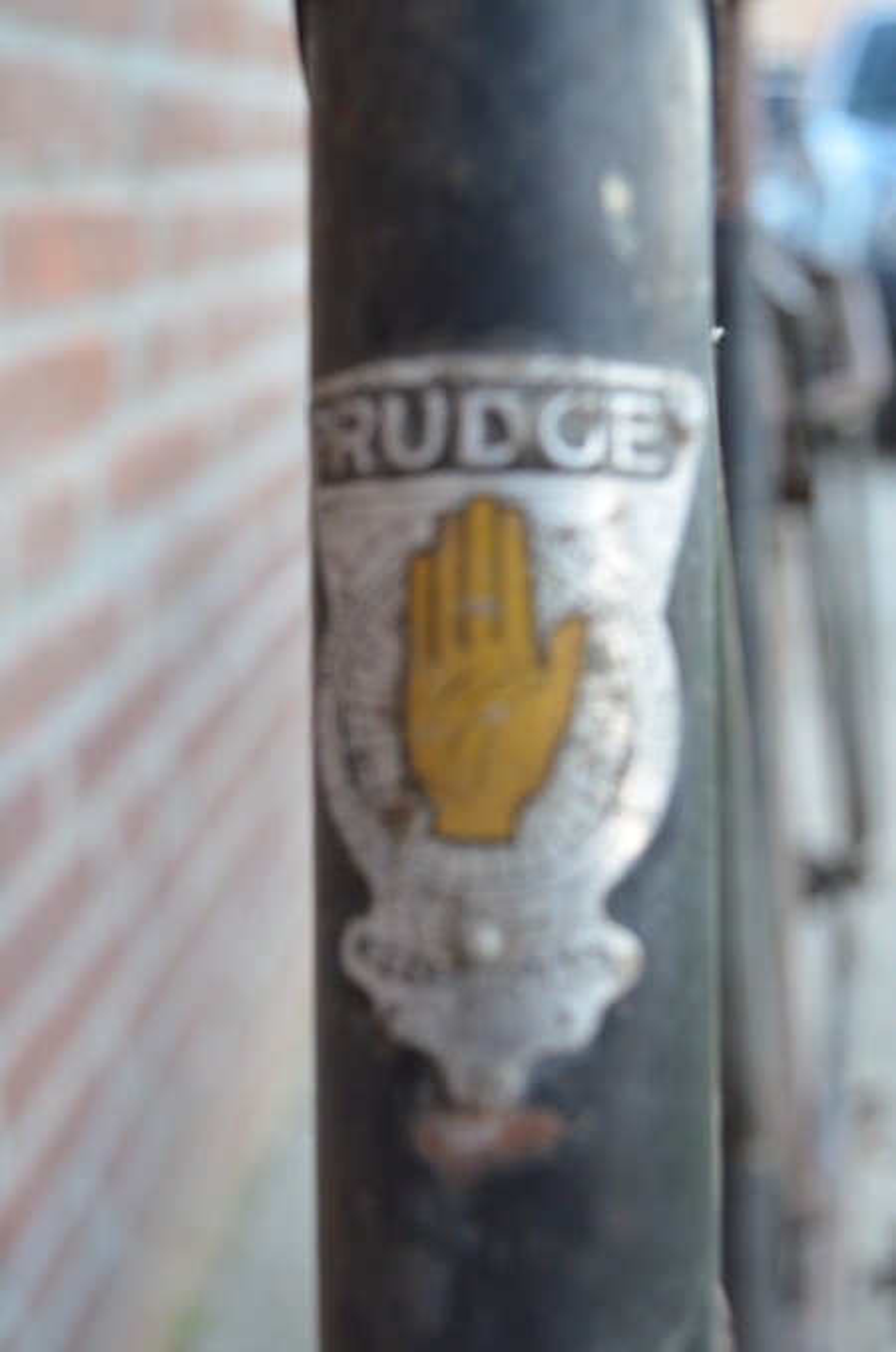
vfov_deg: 45.0
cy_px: 676
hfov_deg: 30.7
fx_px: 1631
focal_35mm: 44
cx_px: 448
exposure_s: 1/60
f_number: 4.5
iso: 1600
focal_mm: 29
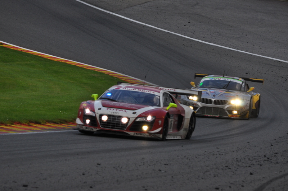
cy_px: 96
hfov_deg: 4.6
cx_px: 144
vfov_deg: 3.0
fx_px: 3597
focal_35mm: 450
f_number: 8
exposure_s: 1/1000
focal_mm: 300
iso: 320
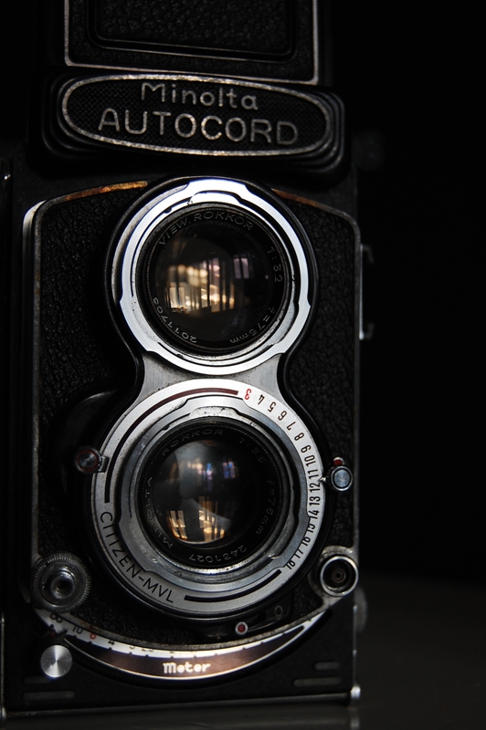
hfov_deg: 23.7
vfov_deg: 35.1
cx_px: 243
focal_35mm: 57
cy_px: 365
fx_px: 1156
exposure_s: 1/80
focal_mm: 38
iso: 400
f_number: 5.6
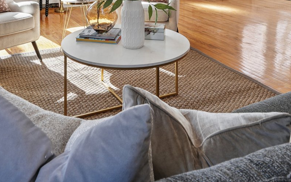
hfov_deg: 47.0
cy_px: -56
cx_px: 120
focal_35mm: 42
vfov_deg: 26.0
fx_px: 333
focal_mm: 16
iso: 400
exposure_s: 1/60
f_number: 8
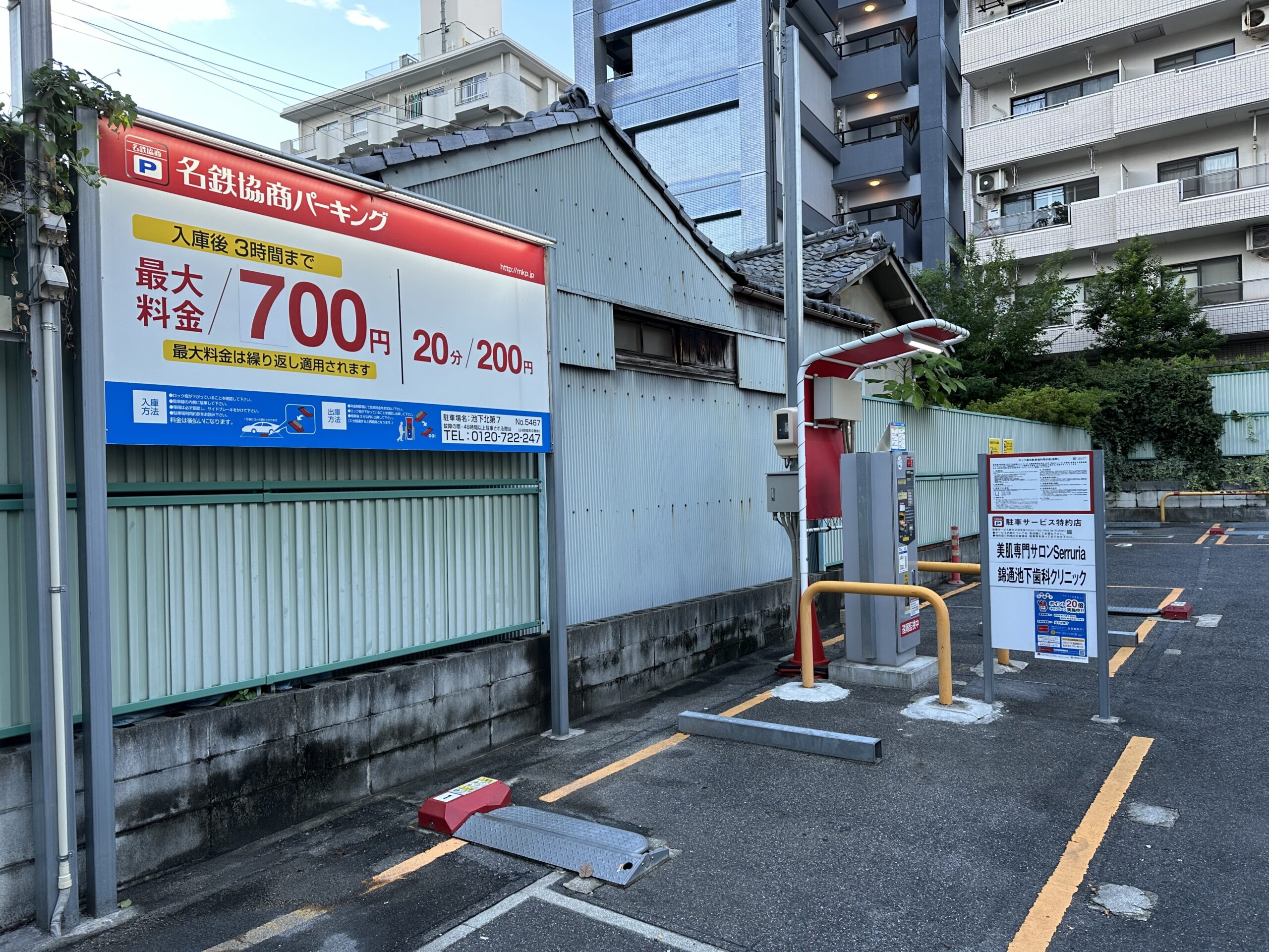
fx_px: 880
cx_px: 634
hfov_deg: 71.6
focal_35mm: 24
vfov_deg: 56.8
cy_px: 476
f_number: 1.78
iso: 64
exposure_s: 1/120
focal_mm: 6.86
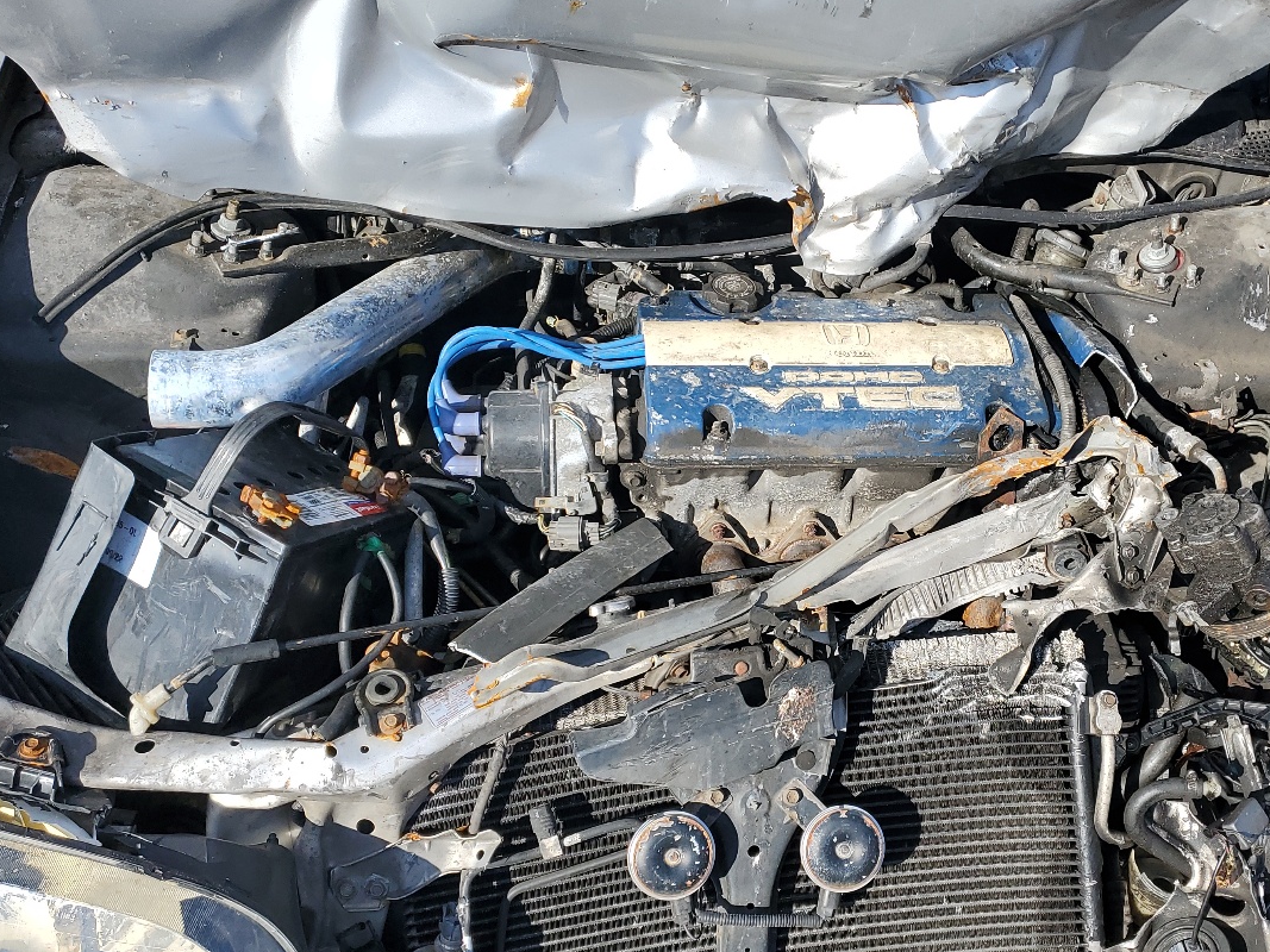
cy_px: 465
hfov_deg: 47.4
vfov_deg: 36.8
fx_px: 1431
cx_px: 807
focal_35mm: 39
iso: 50
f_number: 1.5
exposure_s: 1/2000
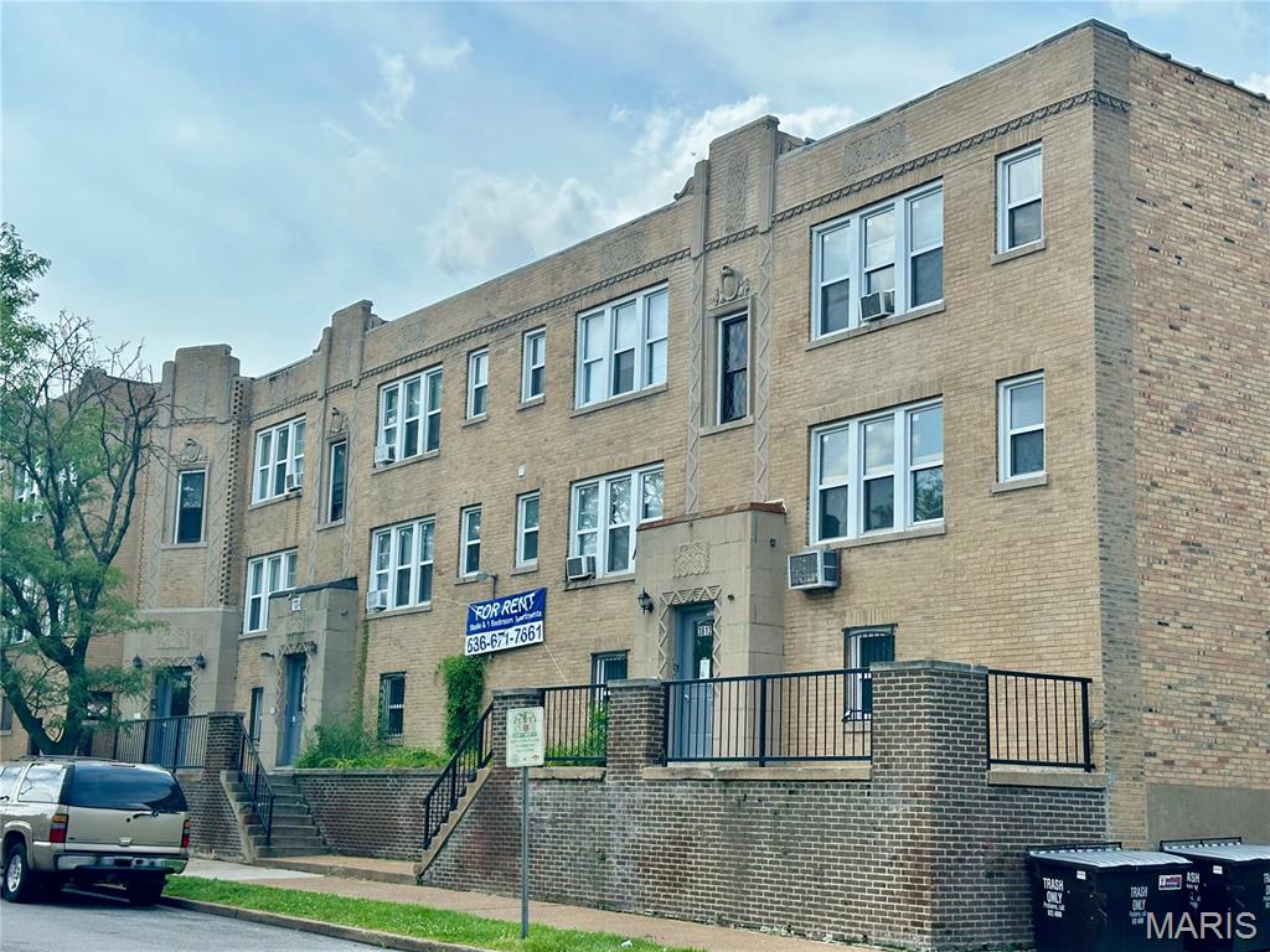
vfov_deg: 30.3
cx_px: 635
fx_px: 1761
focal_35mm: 48
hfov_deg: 39.7
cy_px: 476
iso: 64
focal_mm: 6.86
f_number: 1.78
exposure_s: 1/3876
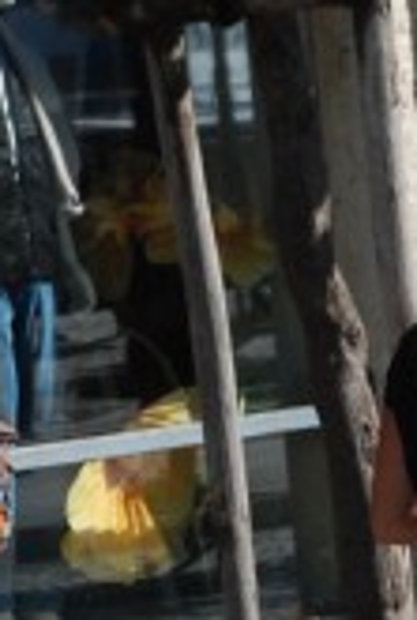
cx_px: 633
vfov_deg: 6.0
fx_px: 5836
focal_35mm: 338
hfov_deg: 4.1
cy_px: 909
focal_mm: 62
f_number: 7.1
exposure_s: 1/2000
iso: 1000
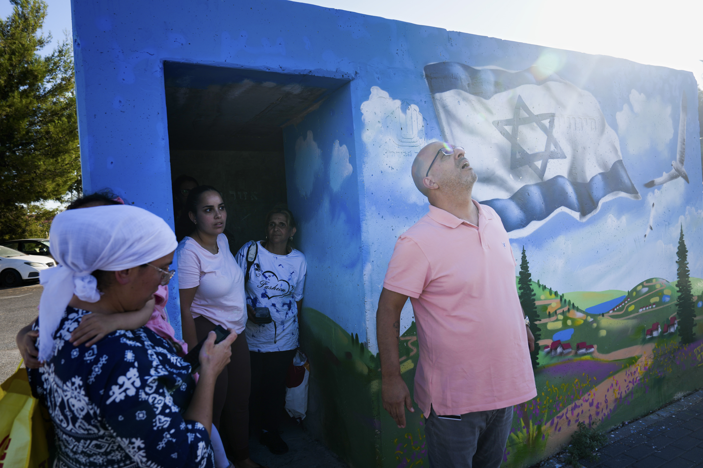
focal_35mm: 24
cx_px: 352
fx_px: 469
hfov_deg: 73.7
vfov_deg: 53.1
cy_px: 234
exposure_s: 1/400
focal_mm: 24
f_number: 4.5
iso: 50
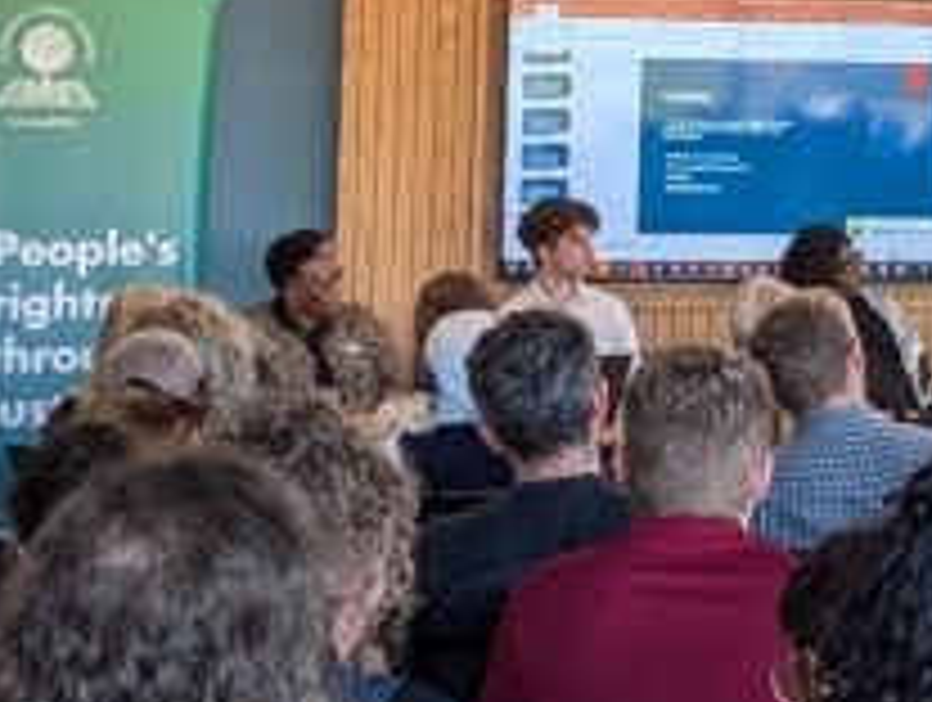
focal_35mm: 139
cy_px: -40
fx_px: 3749
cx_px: 1315
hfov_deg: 13.5
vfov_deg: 10.6
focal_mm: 6.81
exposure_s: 1/100
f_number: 1.85
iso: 72
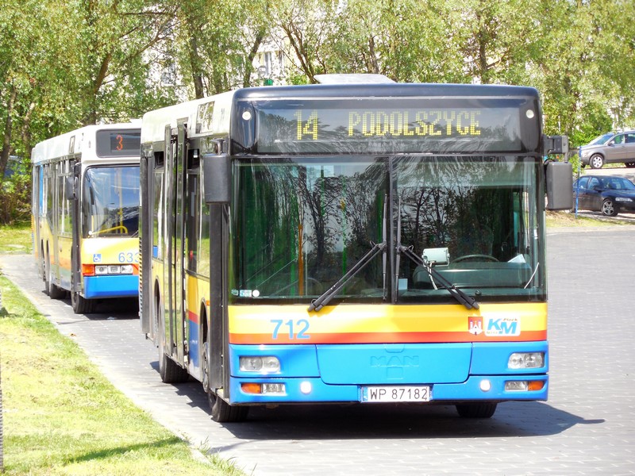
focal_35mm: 191
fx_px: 3504
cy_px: 238
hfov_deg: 10.4
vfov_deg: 7.8
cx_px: 318
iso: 125
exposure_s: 1/200
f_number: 5
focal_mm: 34.4
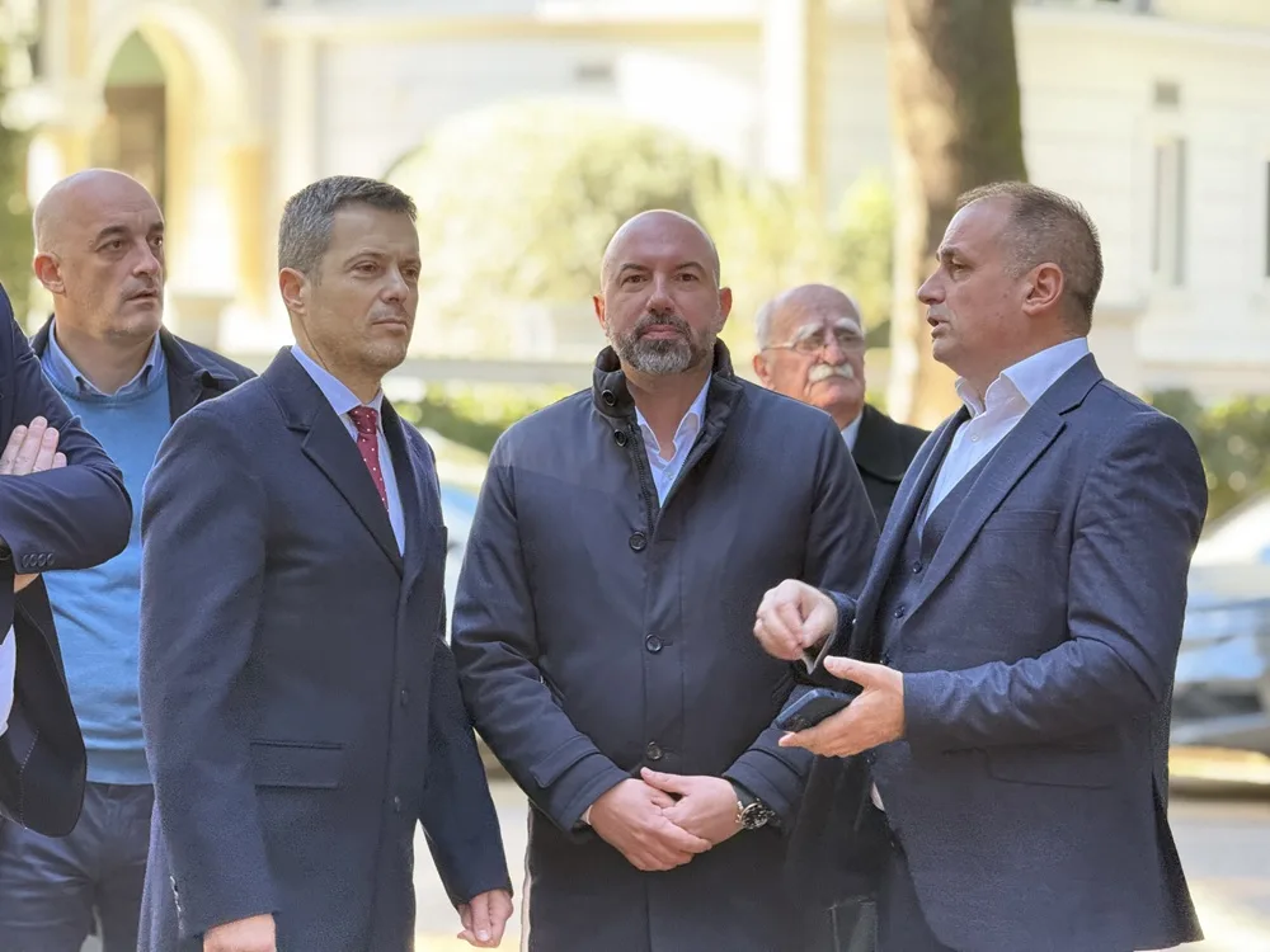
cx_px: 635
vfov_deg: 12.3
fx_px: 4403
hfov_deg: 16.4
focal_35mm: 120
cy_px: 476
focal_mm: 15.66
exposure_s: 1/92
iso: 500
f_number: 2.8
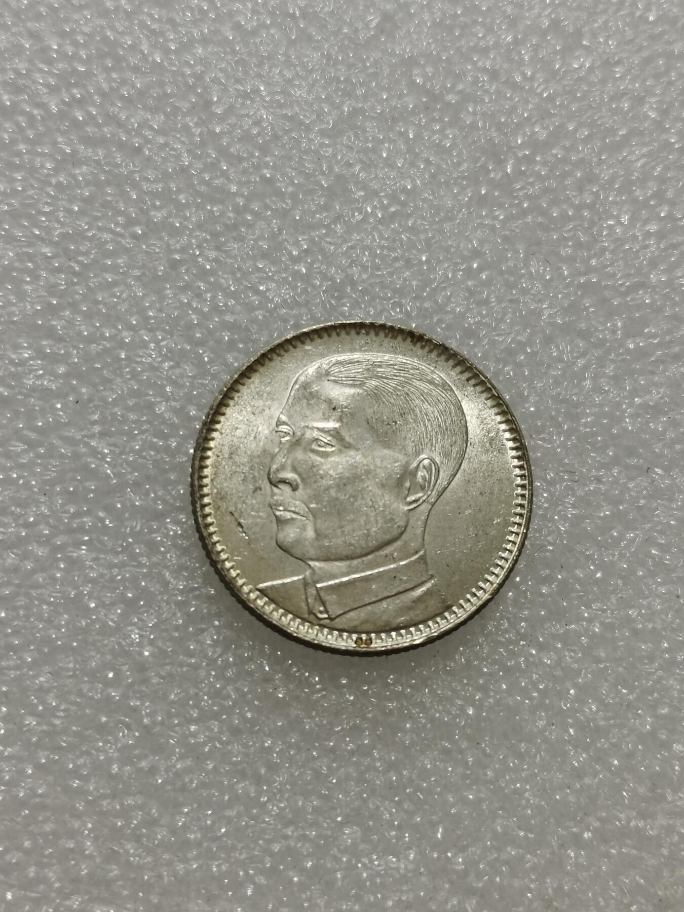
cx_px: 342
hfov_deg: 25.2
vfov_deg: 33.2
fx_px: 1528
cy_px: 456
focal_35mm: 58
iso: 50
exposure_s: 1/120
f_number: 1.8
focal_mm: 5.58
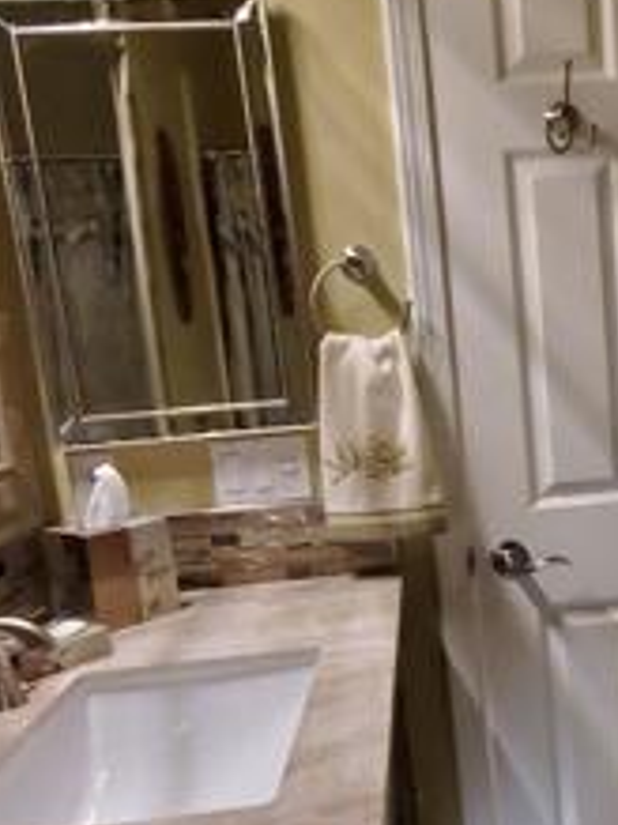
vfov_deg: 48.8
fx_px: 905
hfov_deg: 35.2
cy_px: 486
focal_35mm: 38
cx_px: 573
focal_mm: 1.8
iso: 800
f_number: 2.2
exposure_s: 1/29
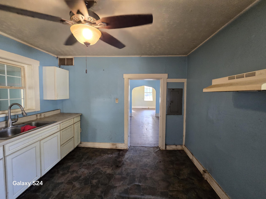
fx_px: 100
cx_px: 133
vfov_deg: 89.9
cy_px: 100
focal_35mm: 13
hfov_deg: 106.2
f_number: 2.2
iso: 320
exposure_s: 1/60
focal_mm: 2.2
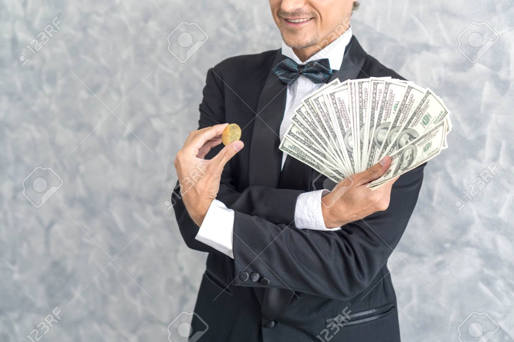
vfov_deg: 25.7
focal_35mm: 52
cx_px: 257
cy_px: 171
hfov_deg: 37.9
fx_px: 749
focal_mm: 35
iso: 400
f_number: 2.5
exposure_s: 1/200
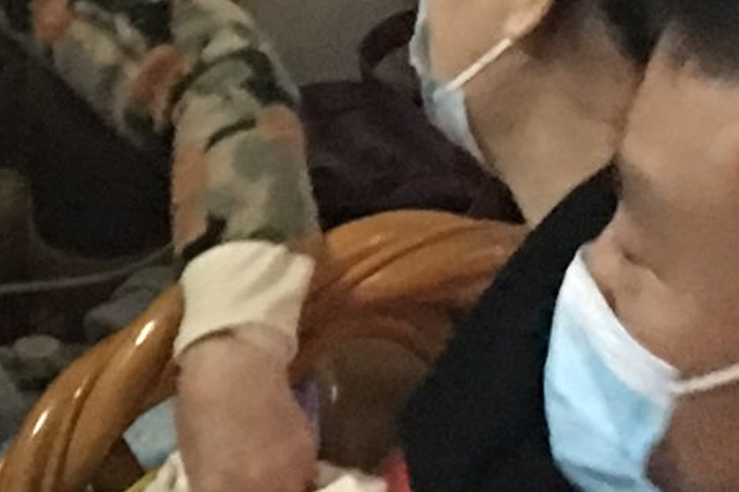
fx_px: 4208
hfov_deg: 9.4
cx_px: -777
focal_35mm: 205
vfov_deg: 6.5
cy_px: 1009
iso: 160
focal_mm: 4.15
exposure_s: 1/8
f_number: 2.2
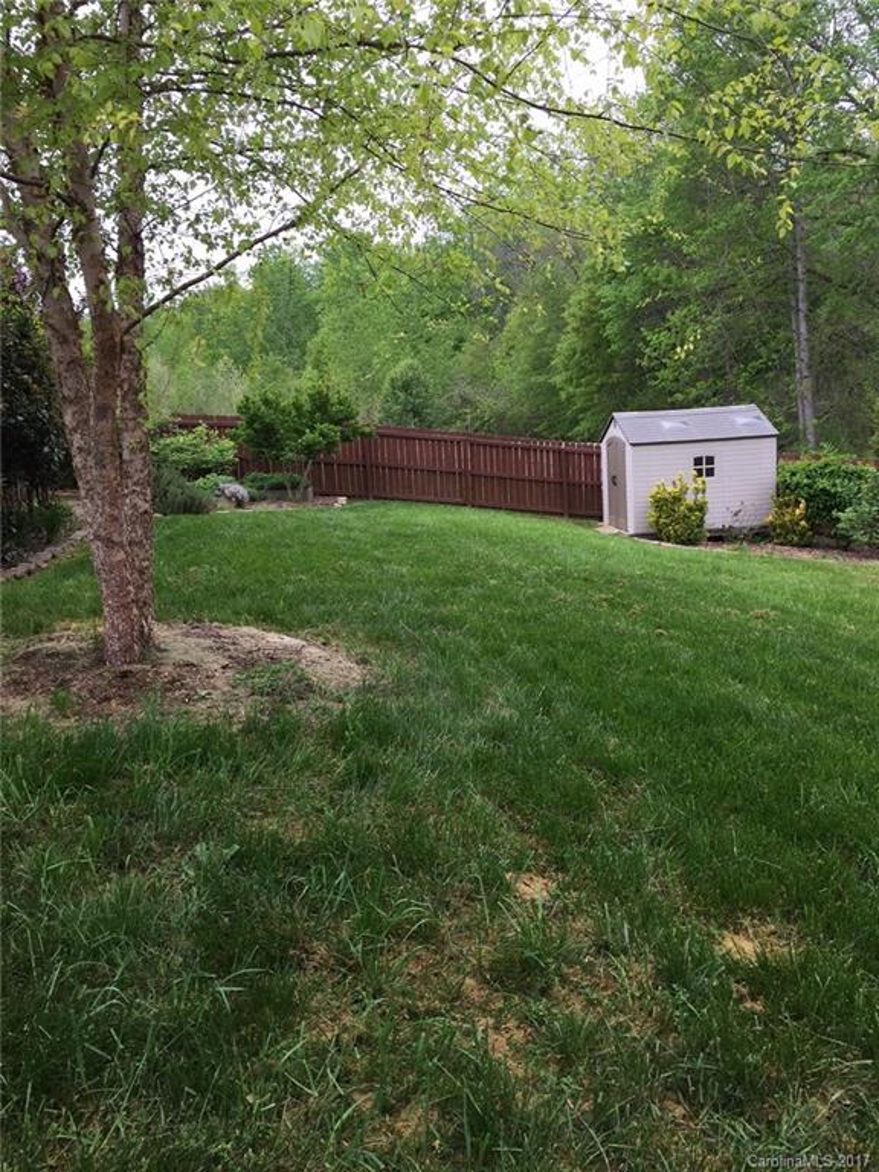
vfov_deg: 61.7
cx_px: 440
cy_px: 586
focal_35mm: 29
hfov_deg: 48.2
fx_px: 982
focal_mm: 4.15
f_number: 2.2
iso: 32
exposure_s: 1/201
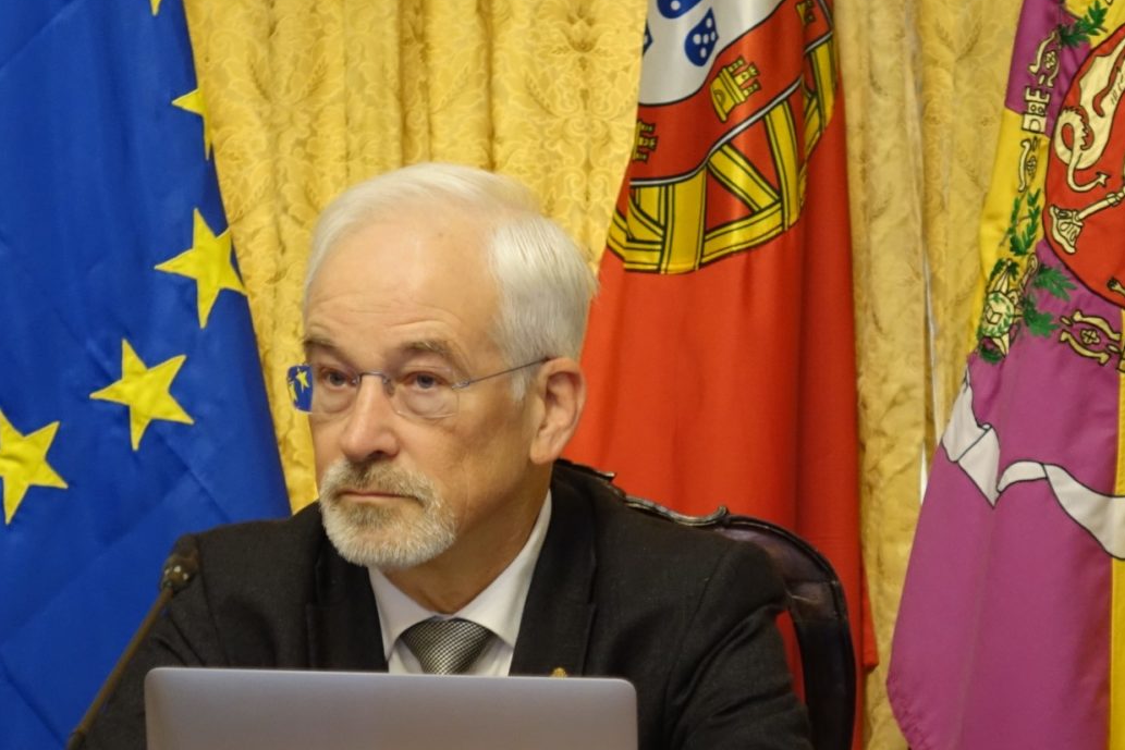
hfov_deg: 8.9
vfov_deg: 5.9
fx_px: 7251
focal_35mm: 232
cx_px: 411
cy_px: 432
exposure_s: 1/50
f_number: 2.8
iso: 800
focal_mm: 54.09
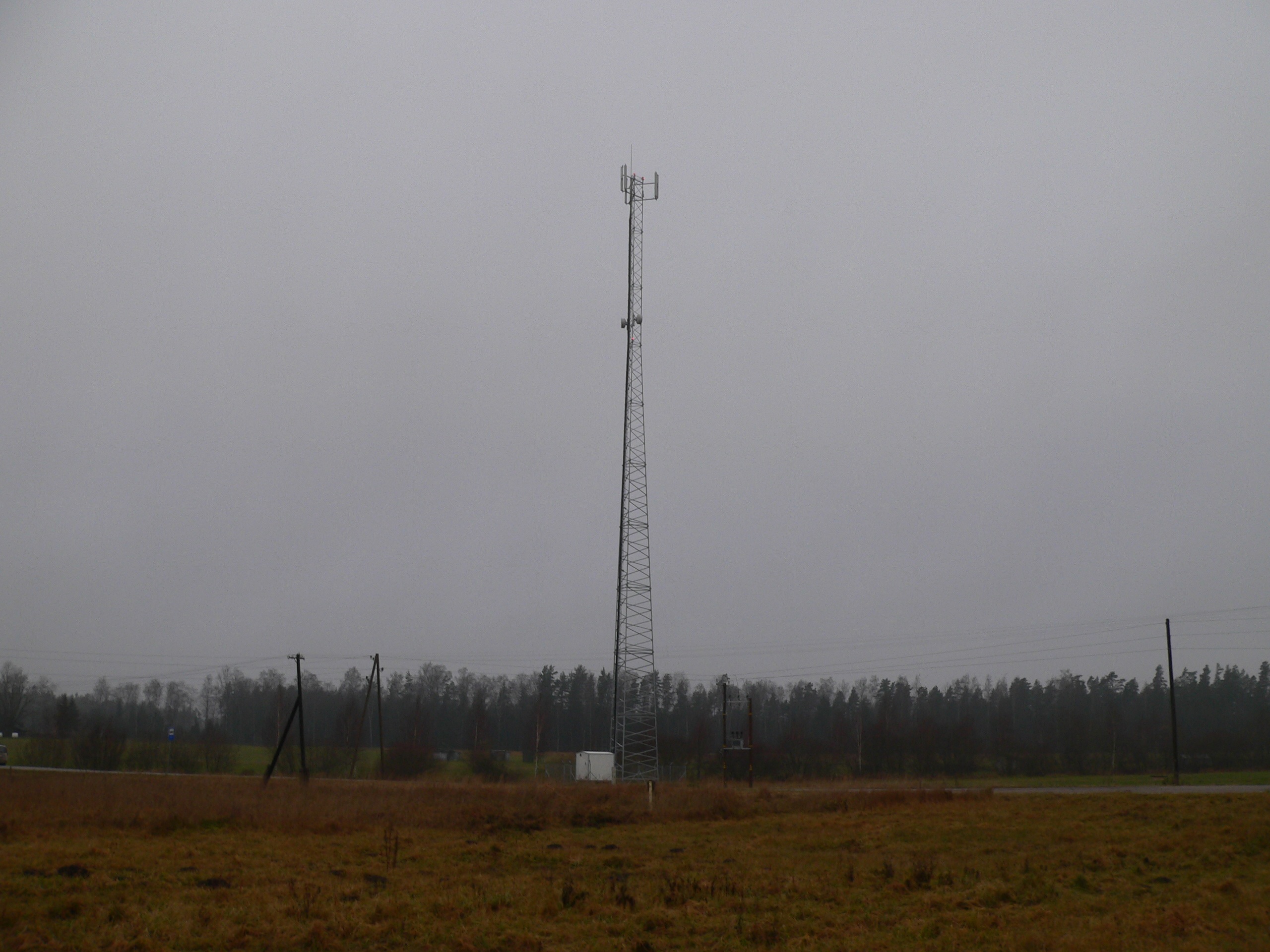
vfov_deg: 39.7
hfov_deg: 51.4
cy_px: 476
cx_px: 635
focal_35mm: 36
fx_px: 1321
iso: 80
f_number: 3.7
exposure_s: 1/125
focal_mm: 6
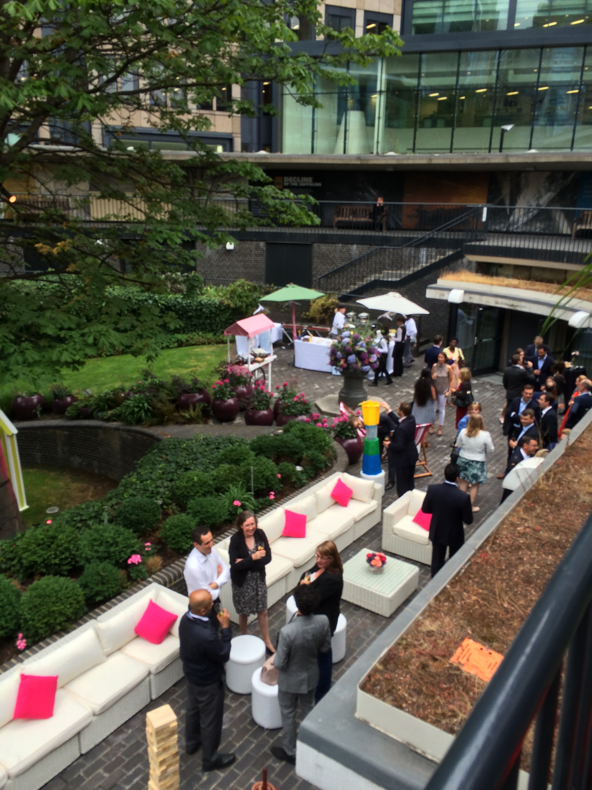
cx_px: 296
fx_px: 661
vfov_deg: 61.7
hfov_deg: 48.2
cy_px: 395
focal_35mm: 29
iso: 40
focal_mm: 4.15
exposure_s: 1/60
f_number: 2.2
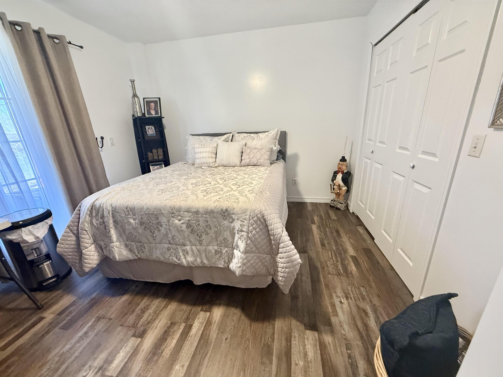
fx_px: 203
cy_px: 188
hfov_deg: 102.1
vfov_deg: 85.7
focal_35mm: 14
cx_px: 252
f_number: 2.2
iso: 320
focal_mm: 2.22
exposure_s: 1/60
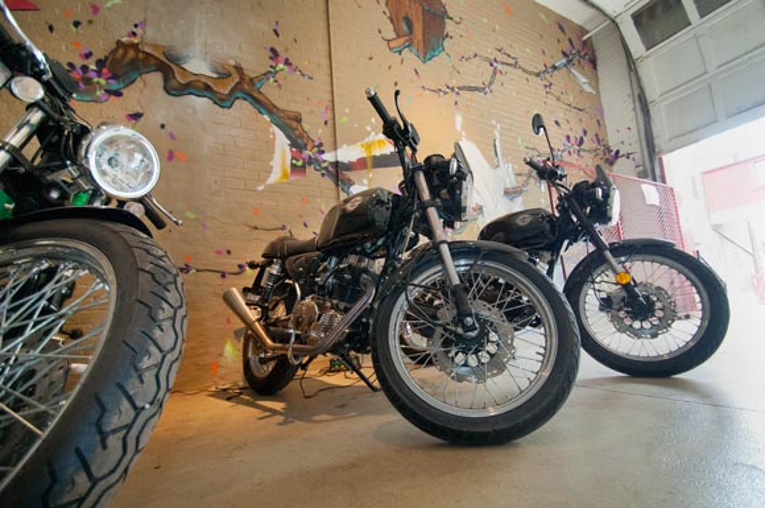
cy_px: 254
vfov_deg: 77.2
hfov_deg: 100.5
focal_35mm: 15
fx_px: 318
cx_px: 382
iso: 1100
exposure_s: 1/125
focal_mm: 10
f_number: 3.5
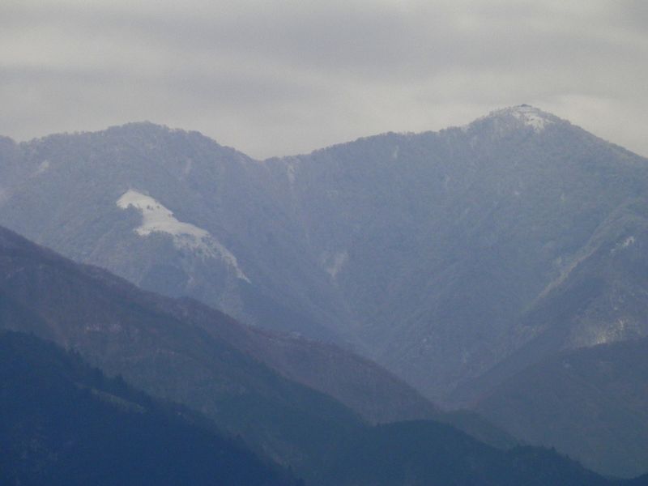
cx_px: 324
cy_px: 243
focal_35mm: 302
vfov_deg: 4.9
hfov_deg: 6.6
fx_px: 5653
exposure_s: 1/320
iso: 160
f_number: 18.5
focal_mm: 53.9
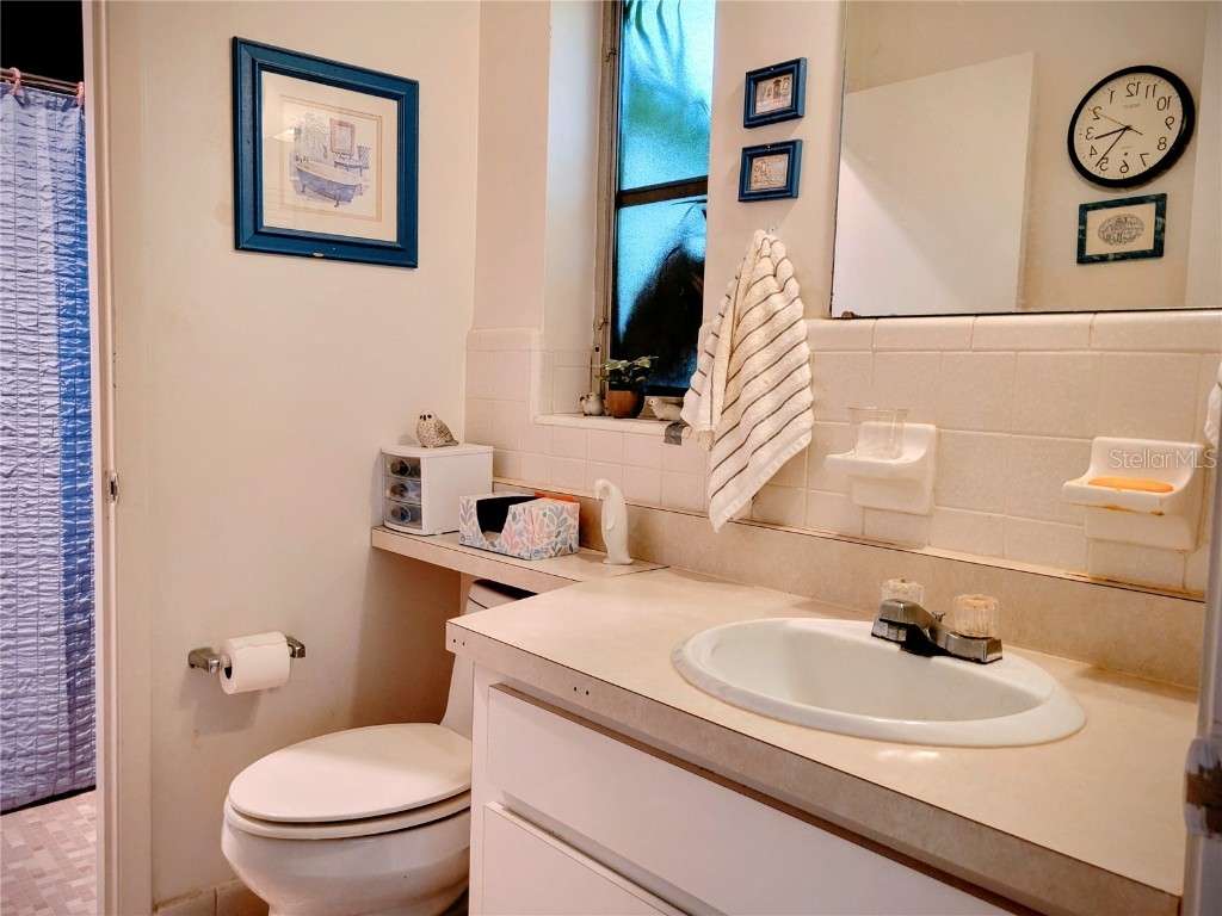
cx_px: 611
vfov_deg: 53.1
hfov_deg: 67.3
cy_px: 458
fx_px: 918
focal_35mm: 26
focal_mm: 5.4
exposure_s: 1/60
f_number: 1.8
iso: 200
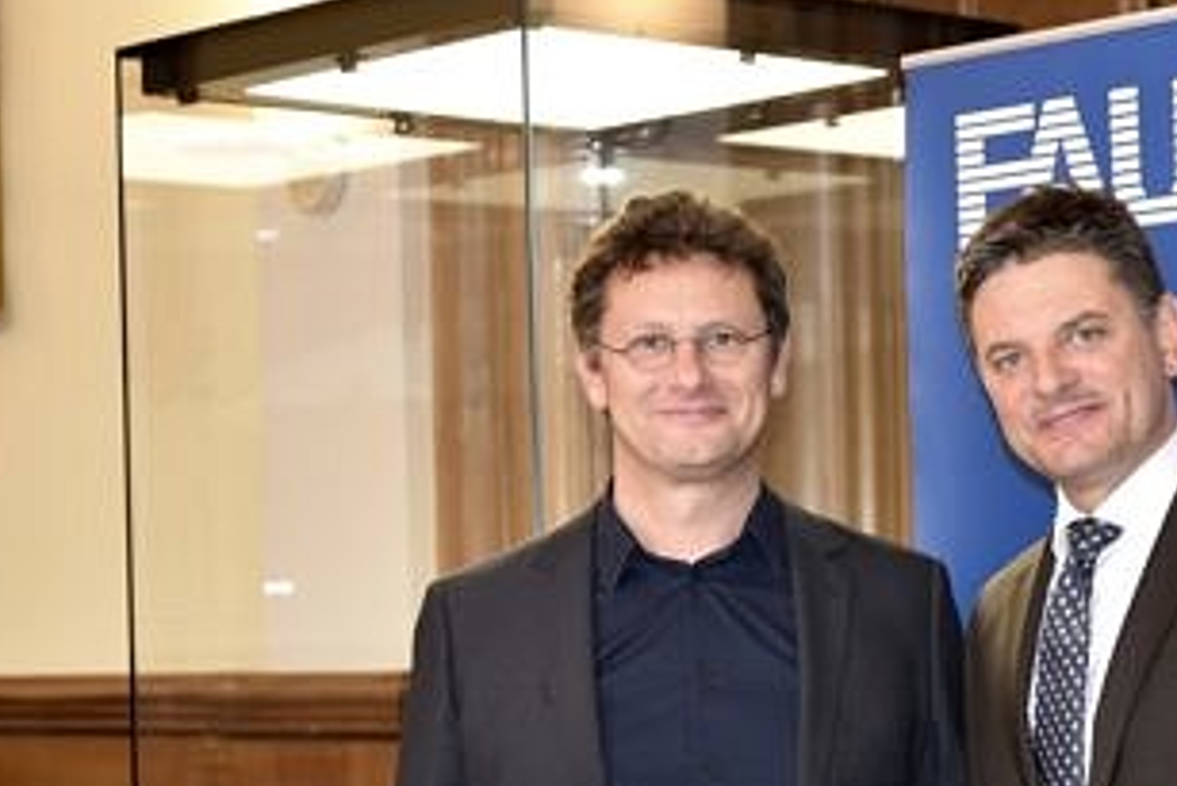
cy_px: 537
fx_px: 3434
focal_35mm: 105
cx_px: 863
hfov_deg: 19.3
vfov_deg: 13.0
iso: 800
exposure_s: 1/60
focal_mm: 42
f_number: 2.8
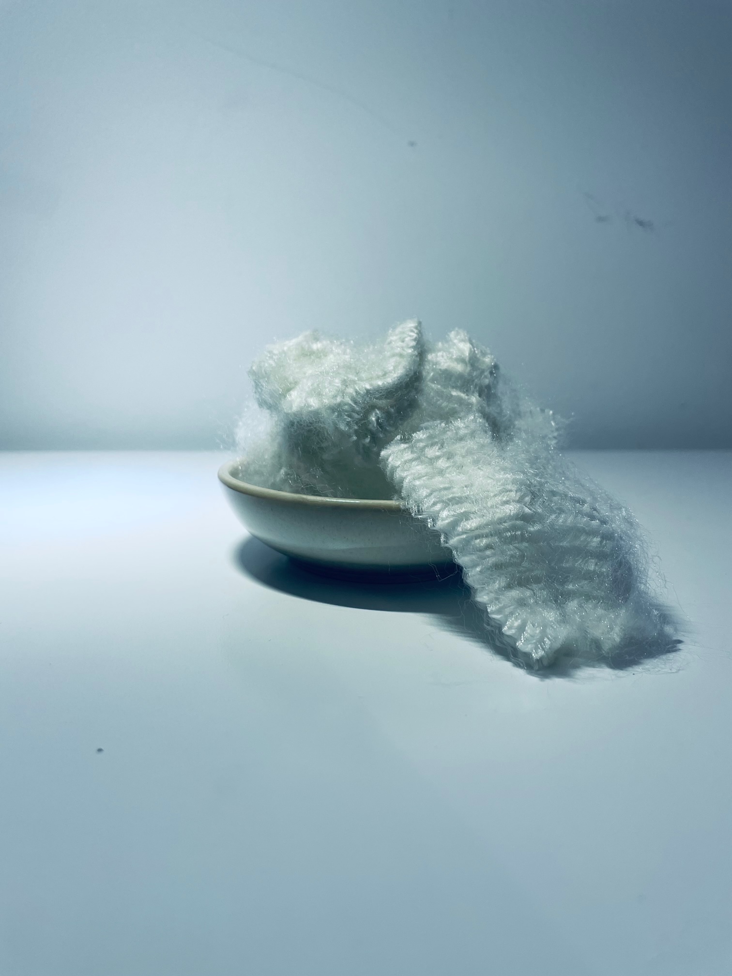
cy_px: 488
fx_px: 733
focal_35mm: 26
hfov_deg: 53.1
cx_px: 366
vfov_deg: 67.3
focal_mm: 4.2
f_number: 1.6
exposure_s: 1/121
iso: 64
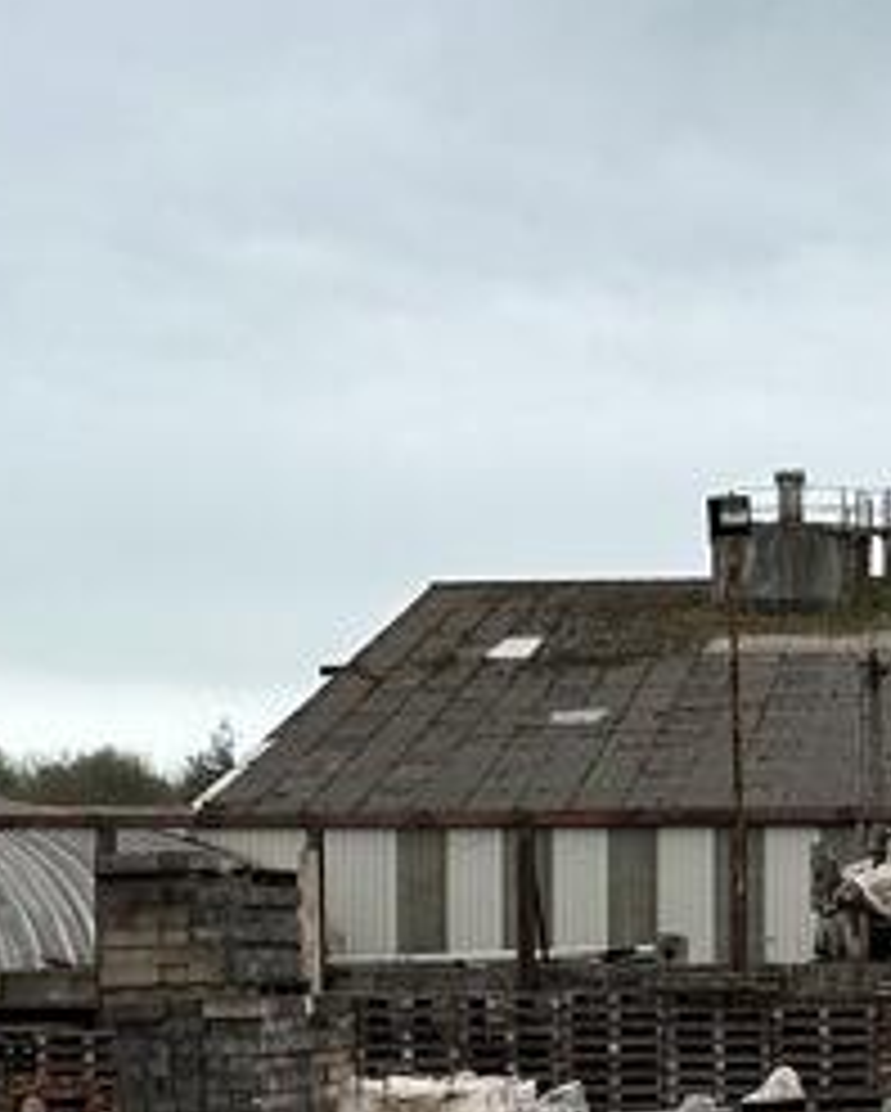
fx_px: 3193
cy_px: 972
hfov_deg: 15.8
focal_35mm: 97
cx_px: 729
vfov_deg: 19.4
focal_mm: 6.86
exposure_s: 1/2252
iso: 80
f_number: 1.78
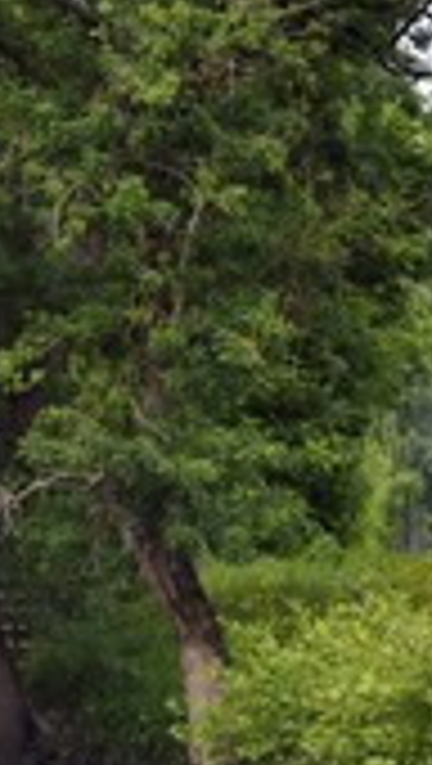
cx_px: 763
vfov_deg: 4.2
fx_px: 10497
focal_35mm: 517
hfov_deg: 2.4
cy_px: 616
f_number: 9
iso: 400
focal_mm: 200
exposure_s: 1/320
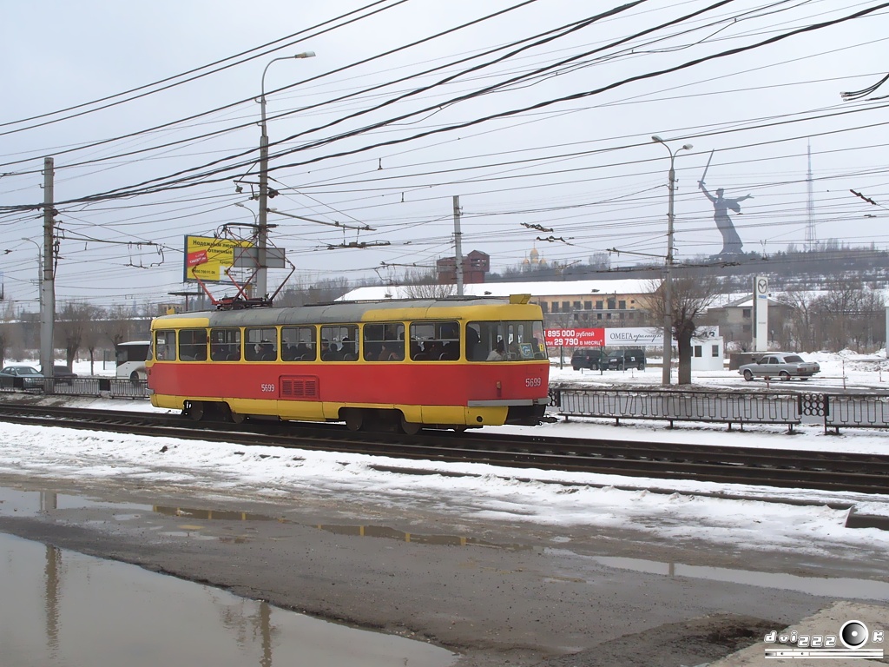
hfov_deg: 52.6
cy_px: 334
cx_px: 444
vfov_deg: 40.7
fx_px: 899
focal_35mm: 35
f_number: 6.8
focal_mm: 7.8
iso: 80
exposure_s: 1/500
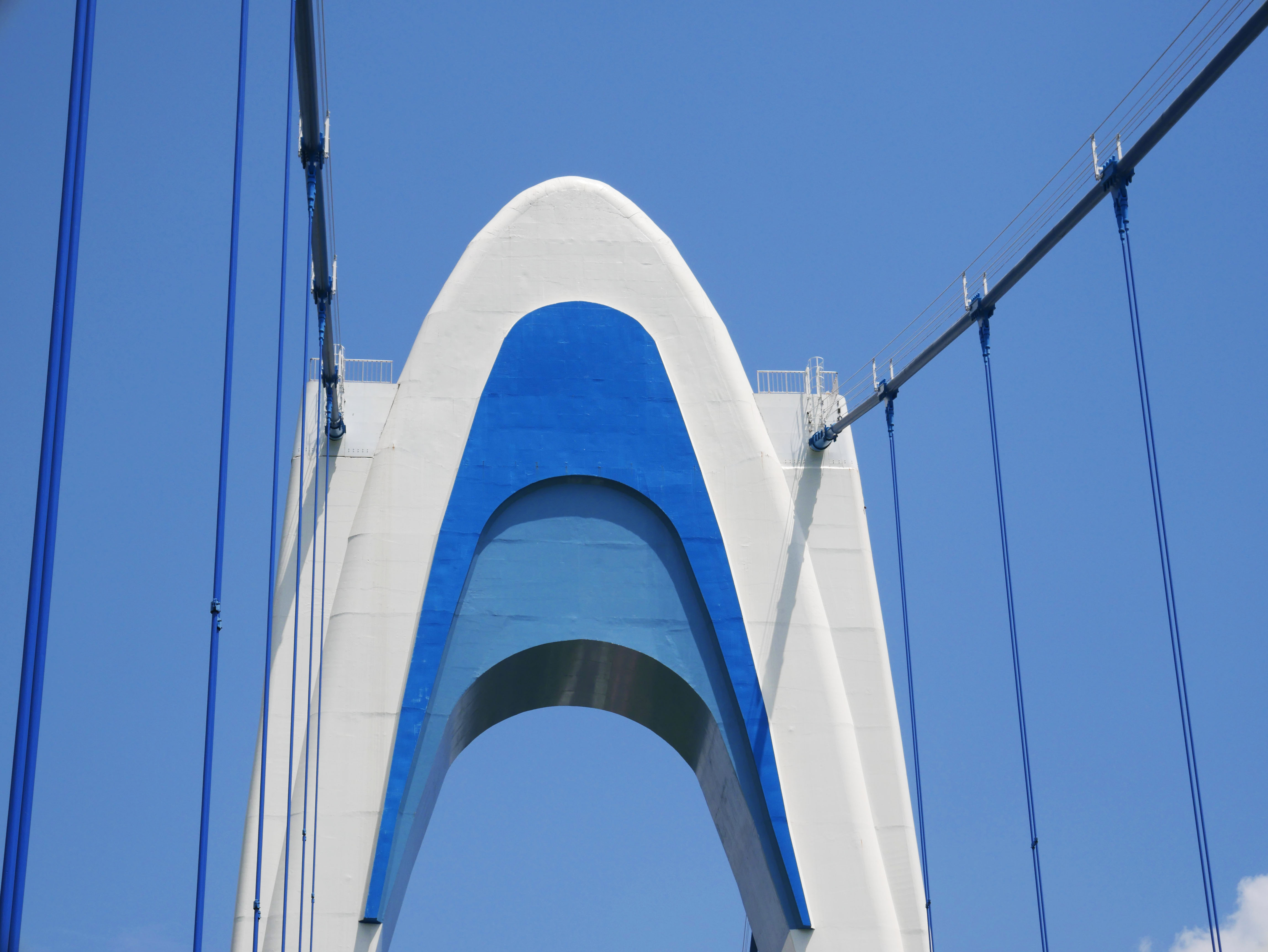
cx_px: 634
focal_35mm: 84
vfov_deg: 17.6
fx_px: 3078
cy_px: 476
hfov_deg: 23.3
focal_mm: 42
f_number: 10
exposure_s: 1/640
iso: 200
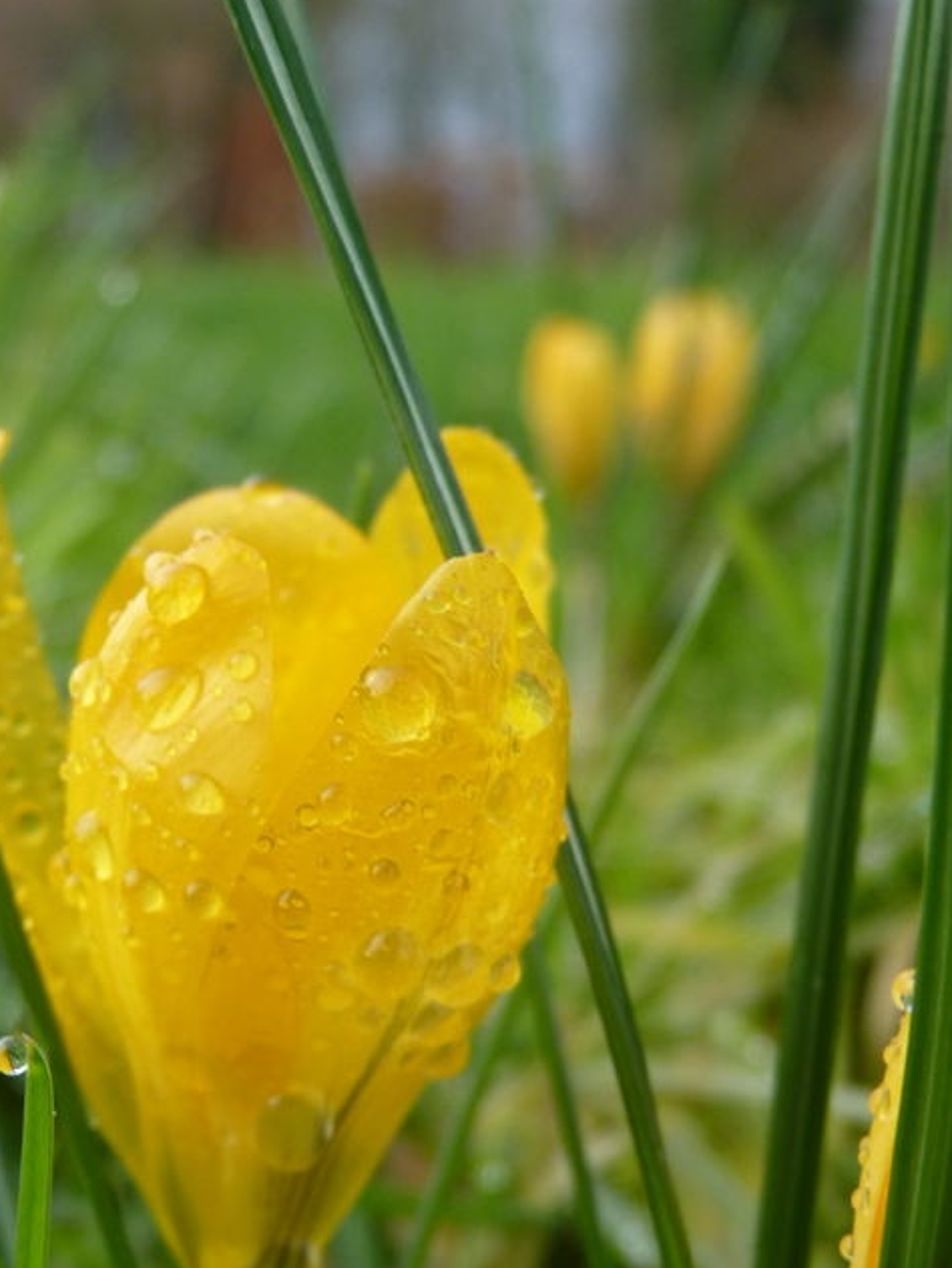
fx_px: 2198
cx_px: 343
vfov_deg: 31.6
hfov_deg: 24.4
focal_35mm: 60
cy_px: 934
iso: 160
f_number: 3
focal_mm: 6.6
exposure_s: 1/80
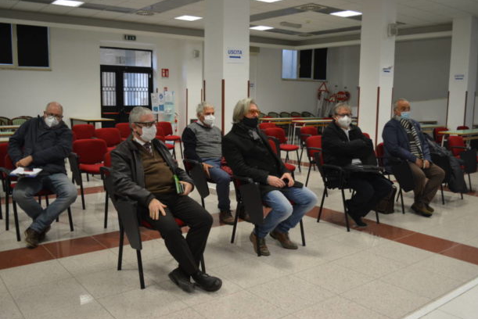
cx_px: 234
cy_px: 161
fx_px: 452
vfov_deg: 38.9
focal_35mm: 34
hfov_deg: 55.8
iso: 800
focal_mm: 22
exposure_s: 1/40
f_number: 3.8
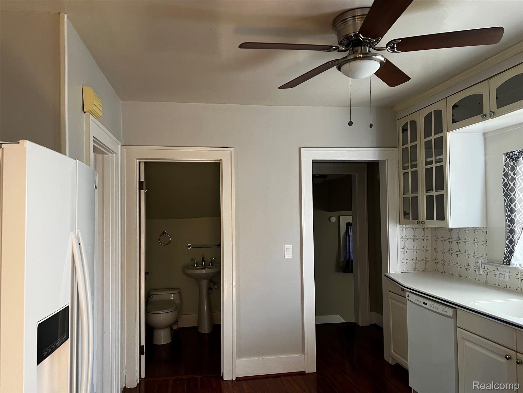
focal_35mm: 26
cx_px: 262
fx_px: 393
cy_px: 196
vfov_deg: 53.1
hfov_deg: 67.3
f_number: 1.5
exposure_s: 1/62
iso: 125
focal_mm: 5.7
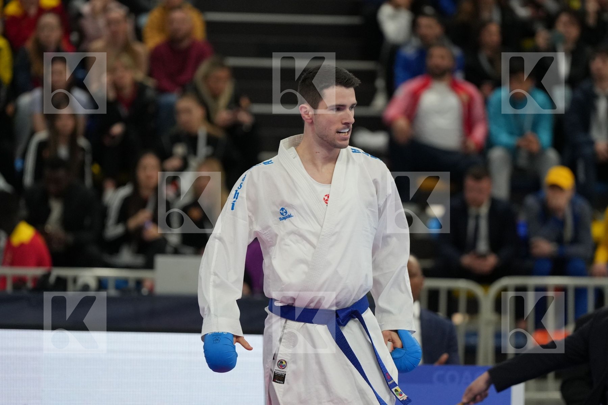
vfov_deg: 4.8
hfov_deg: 7.2
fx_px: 4830
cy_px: 202
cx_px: 304
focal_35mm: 286
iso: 2000
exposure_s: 1/1000
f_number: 2.8
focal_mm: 191
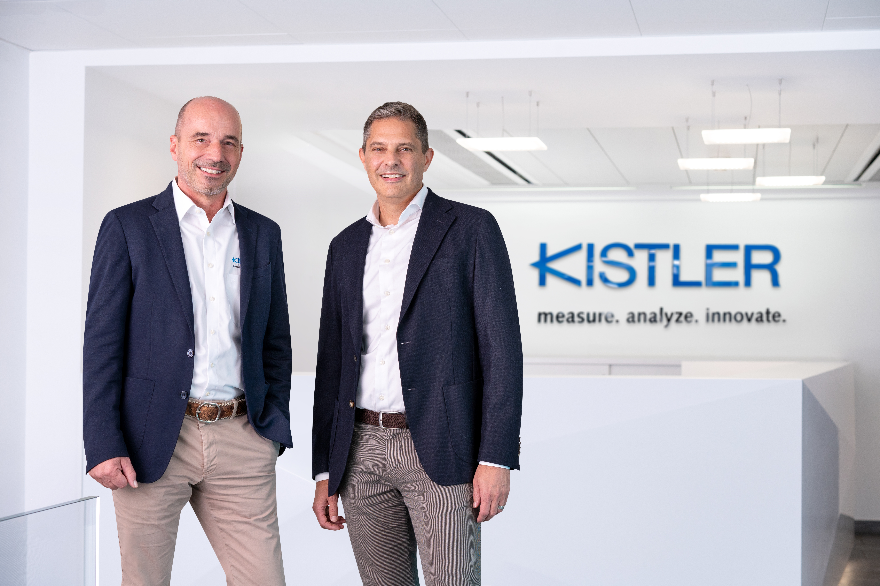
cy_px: 293
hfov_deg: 33.4
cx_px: 440
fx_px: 1466
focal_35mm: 60
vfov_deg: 22.6
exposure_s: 1/200
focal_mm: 60
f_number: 5.6
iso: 500
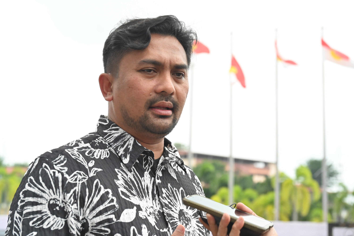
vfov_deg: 22.3
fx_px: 600
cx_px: 177
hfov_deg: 32.9
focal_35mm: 61
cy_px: 118
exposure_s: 1/8000
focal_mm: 61
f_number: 5
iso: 4000
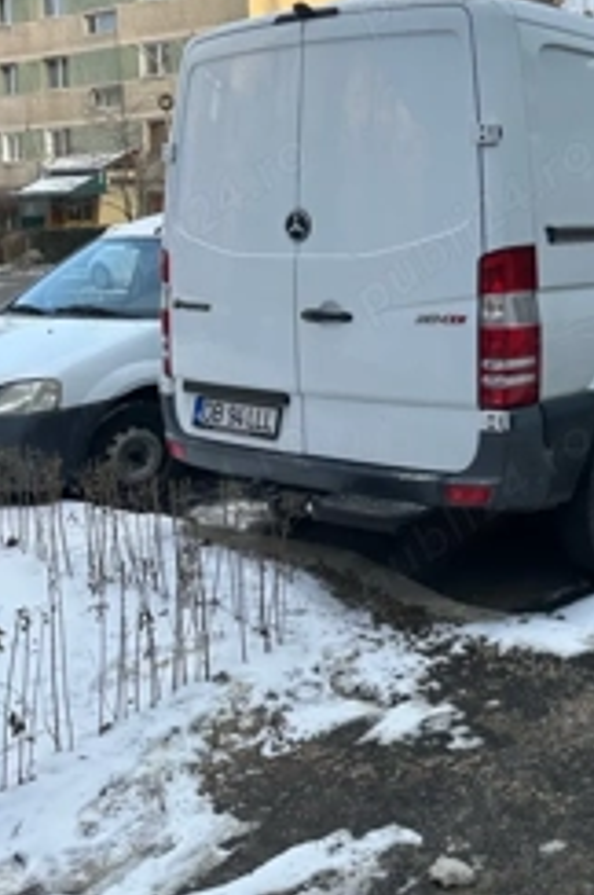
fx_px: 1018
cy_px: 271
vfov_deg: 46.4
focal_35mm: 41
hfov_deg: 30.9
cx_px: 546
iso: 80
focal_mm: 6.86
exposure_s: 1/1517
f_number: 1.78
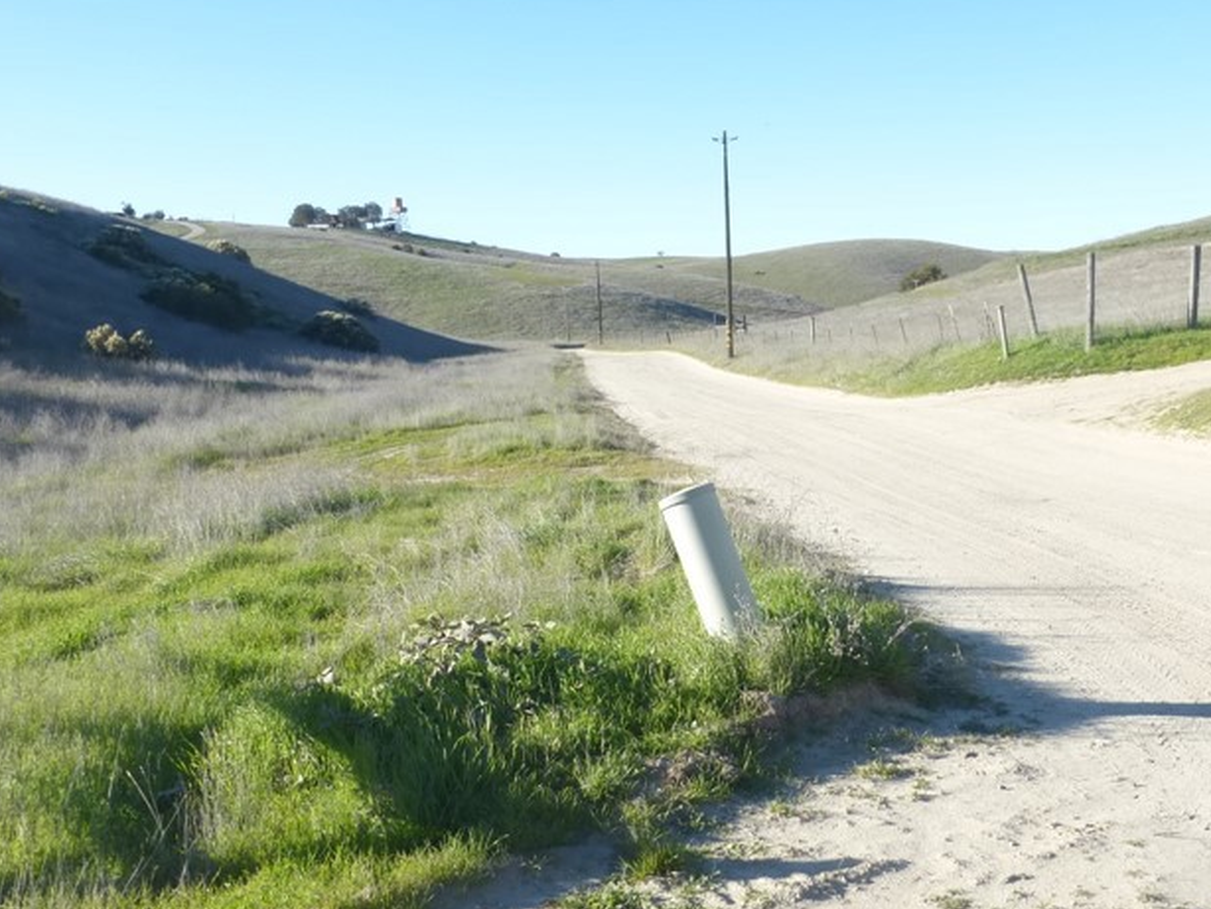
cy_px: 475
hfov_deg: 46.1
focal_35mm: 40
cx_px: 803
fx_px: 1400
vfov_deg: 36.0
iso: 100
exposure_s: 1/400
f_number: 4
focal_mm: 4.3
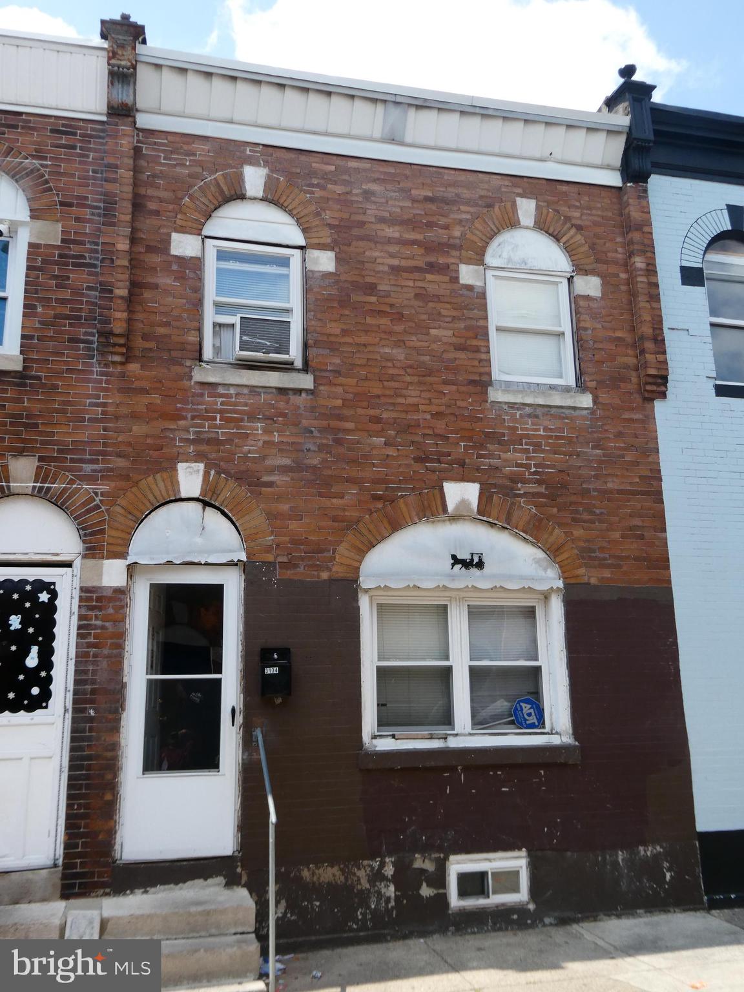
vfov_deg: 58.4
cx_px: 372
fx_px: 888
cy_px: 496
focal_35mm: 31
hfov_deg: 45.4
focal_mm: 5.4
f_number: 3.5
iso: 80
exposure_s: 1/500
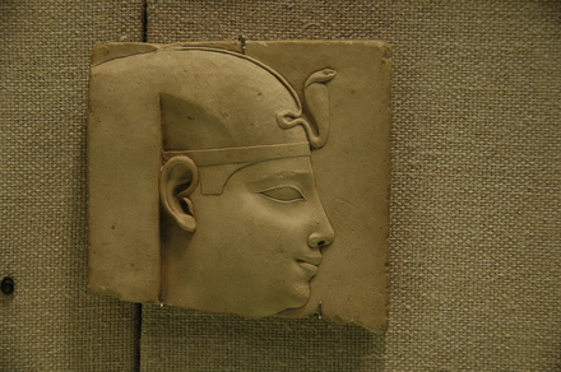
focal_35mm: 112
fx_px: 1751
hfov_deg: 18.2
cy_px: 186
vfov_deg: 12.1
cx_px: 280
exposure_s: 1/50
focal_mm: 75
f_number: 5.3
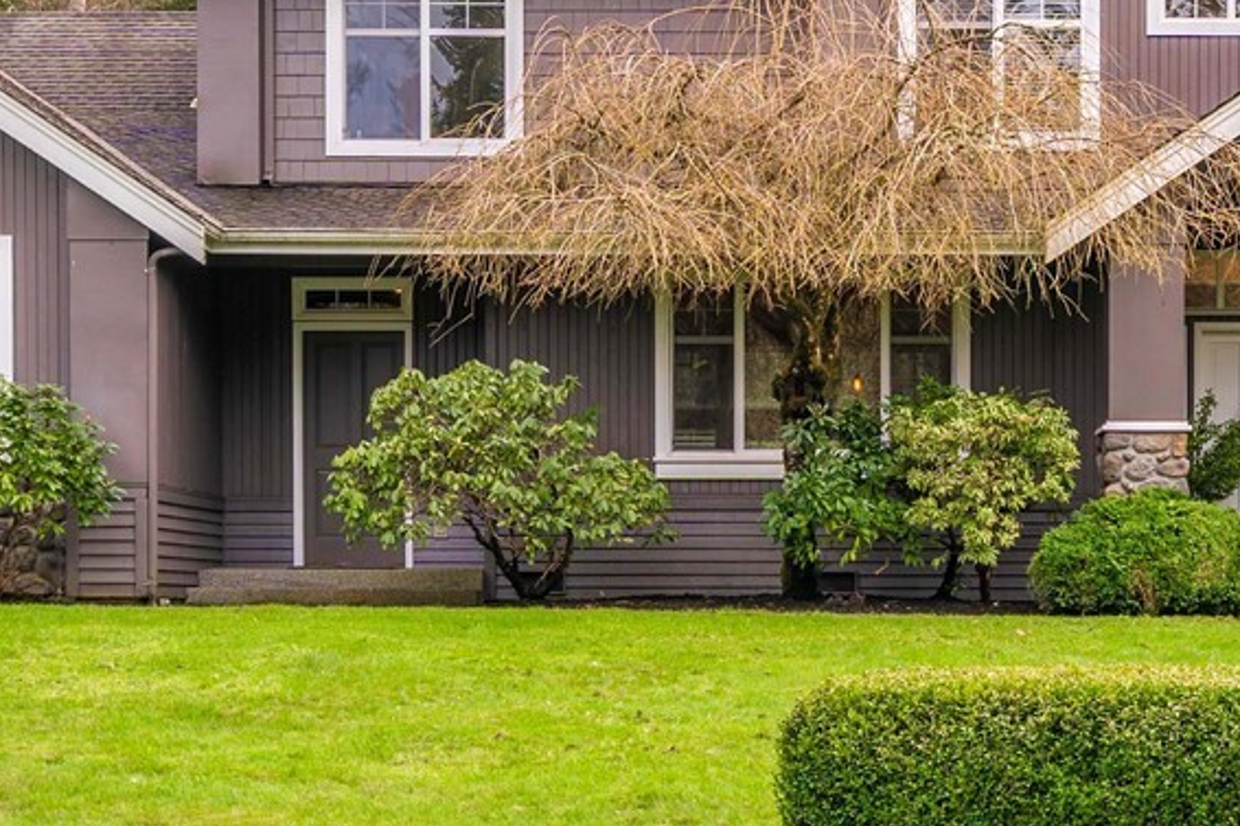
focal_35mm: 72
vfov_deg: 18.9
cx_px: 772
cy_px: 308
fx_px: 2479
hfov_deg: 28.0
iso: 100
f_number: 6.7
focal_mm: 24
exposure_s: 1/60
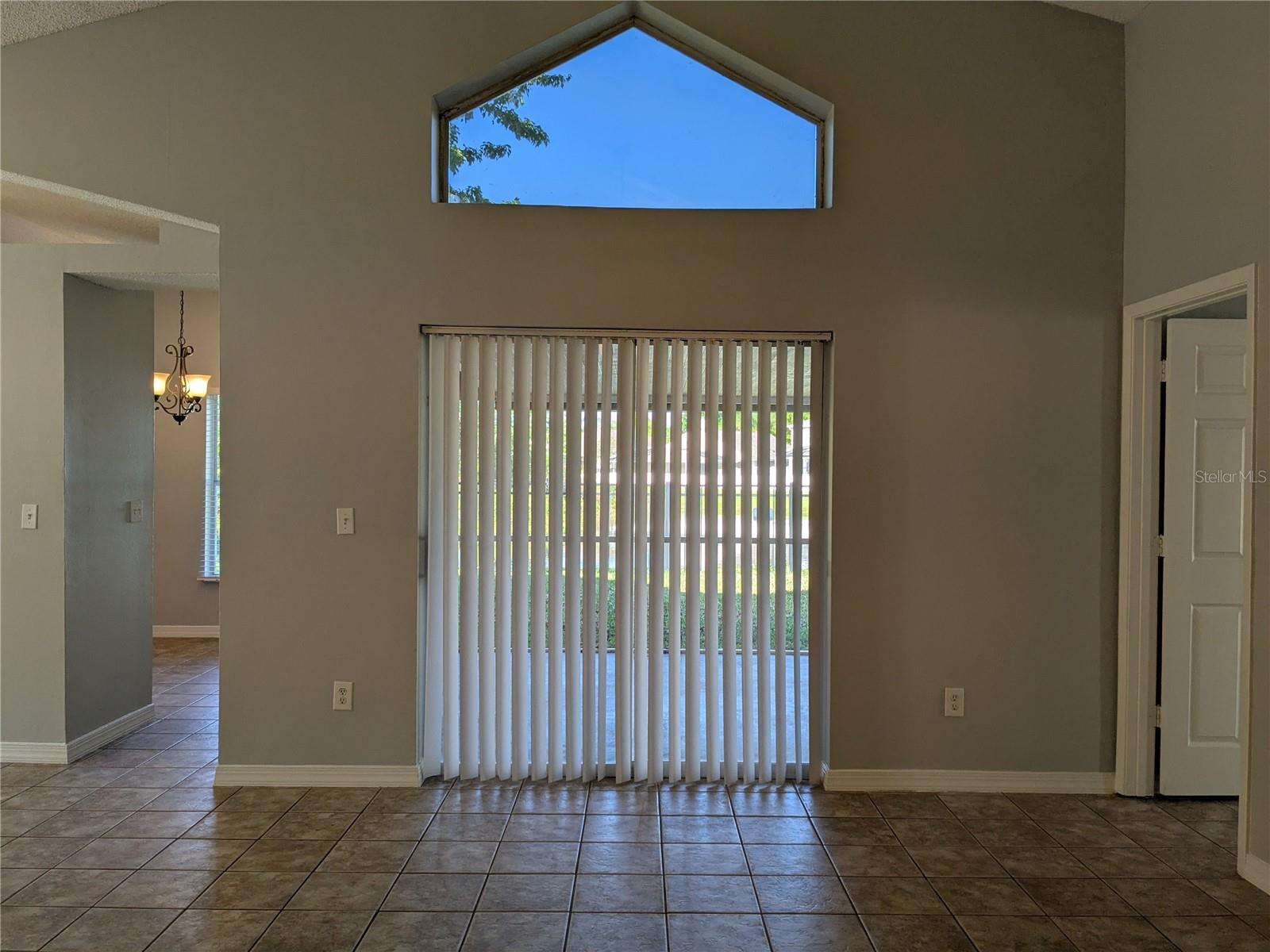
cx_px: 635
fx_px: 991
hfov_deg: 65.3
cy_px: 476
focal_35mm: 27
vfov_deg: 51.4
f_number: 1.73
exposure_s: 1/289
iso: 50
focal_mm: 4.38
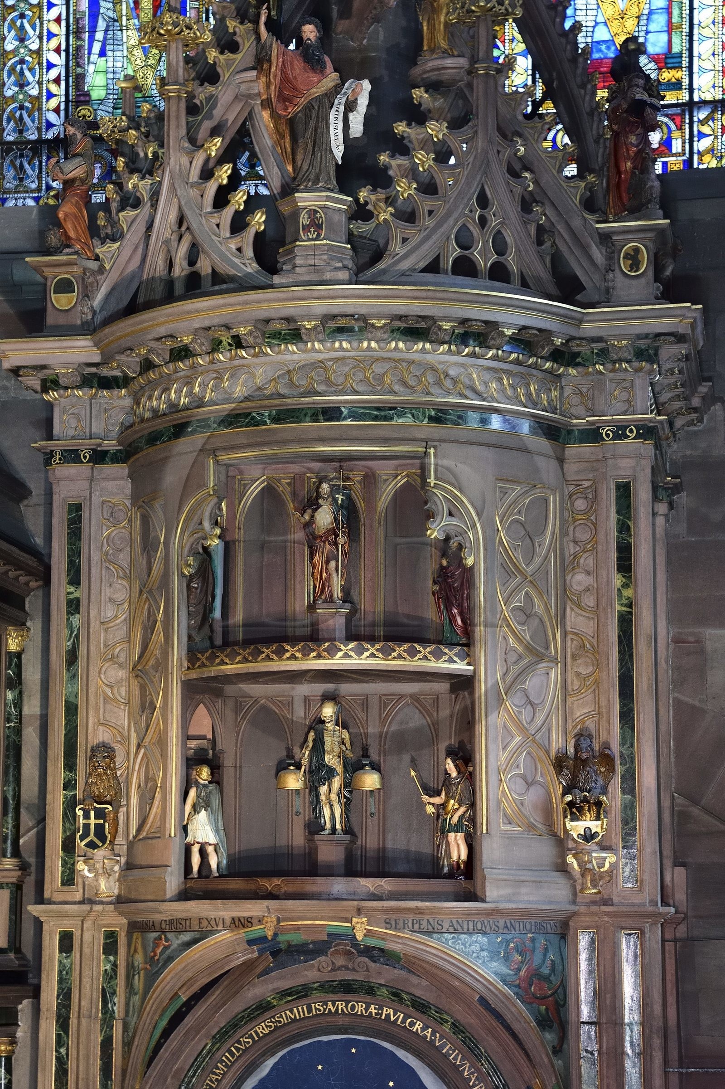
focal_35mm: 70
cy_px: 544
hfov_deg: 19.4
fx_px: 2116
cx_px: 362
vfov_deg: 28.9
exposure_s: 1/20
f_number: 5.6
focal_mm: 70
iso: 1600
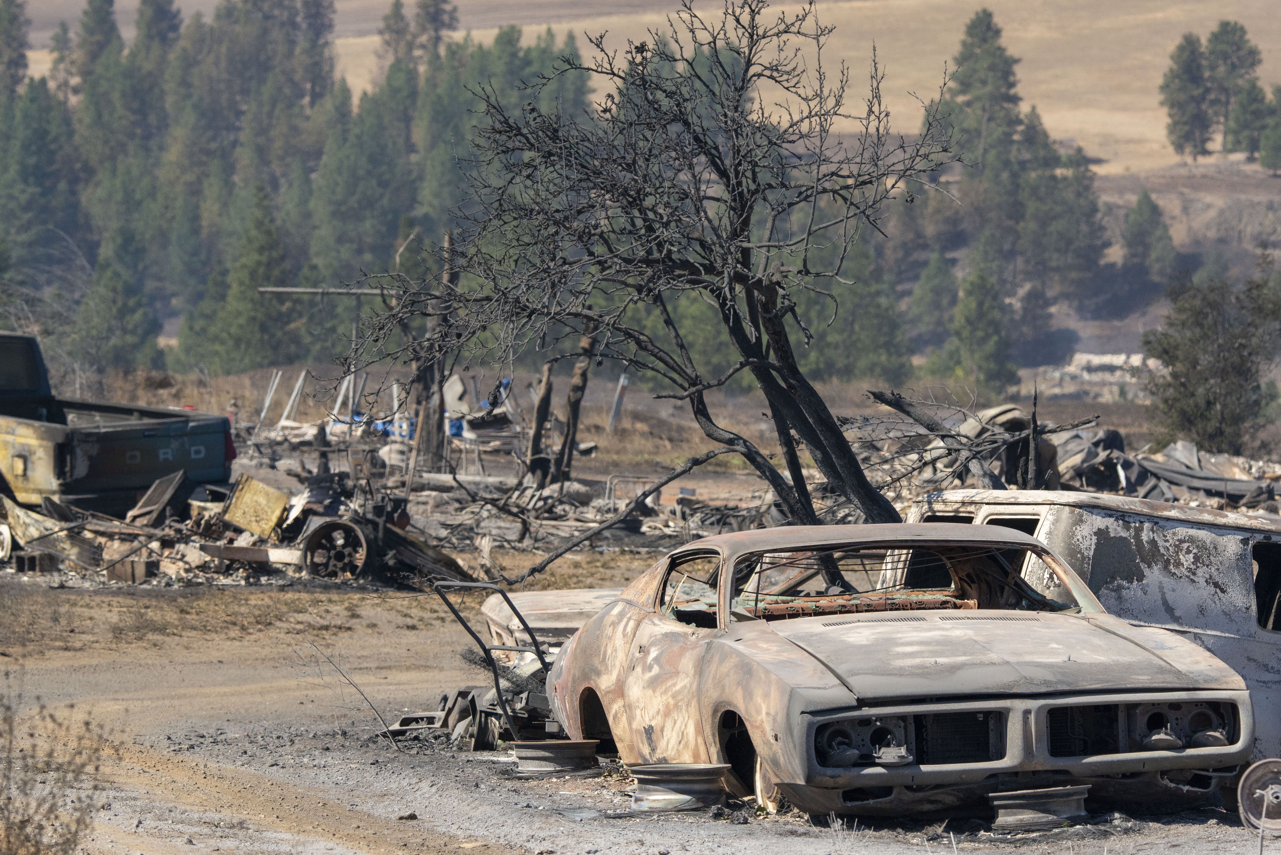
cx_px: 716
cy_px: 397
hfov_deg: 9.0
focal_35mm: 229
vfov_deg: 6.0
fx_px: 8151
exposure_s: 1/4000
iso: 1600
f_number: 8
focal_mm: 195
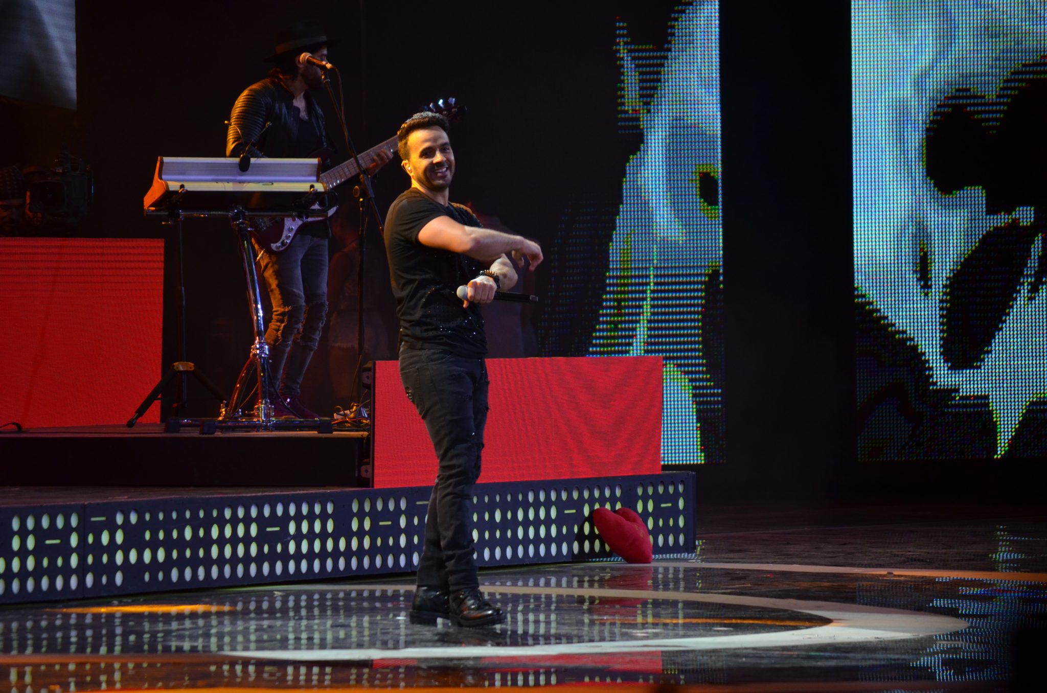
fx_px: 7182
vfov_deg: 5.5
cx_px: 524
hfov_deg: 8.3
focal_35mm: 248
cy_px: 346
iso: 800
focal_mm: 165
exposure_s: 1/125
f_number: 5.3
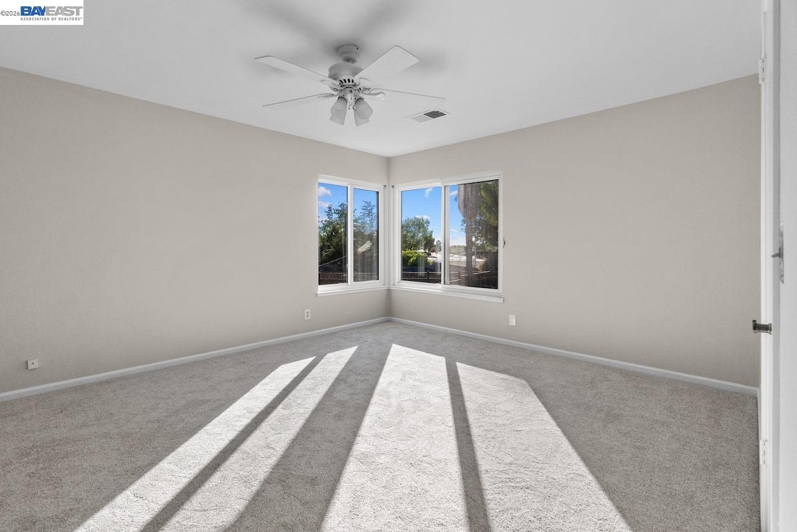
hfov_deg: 95.0
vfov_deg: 72.1
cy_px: 266
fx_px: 365
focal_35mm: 16
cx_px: 398
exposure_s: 1/640
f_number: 5.6
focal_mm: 11
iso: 800
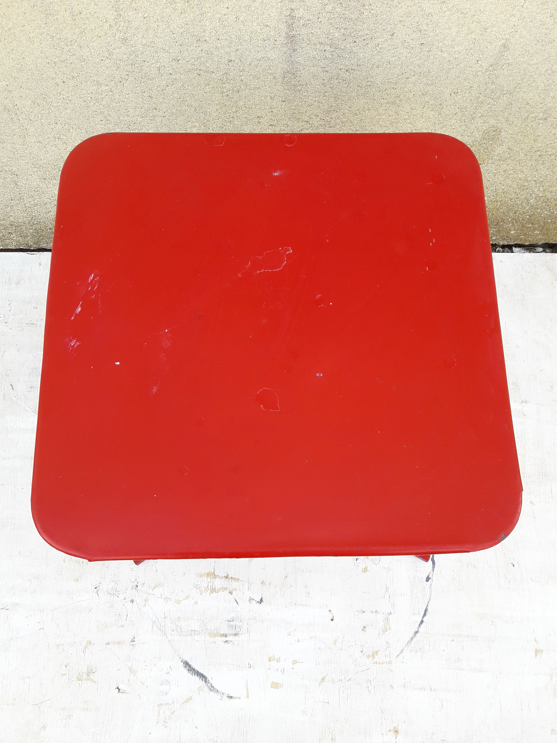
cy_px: 372
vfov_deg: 63.4
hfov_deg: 49.7
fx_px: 601
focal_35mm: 28
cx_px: 278
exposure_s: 1/198
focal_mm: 3.7
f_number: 1.9
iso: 40
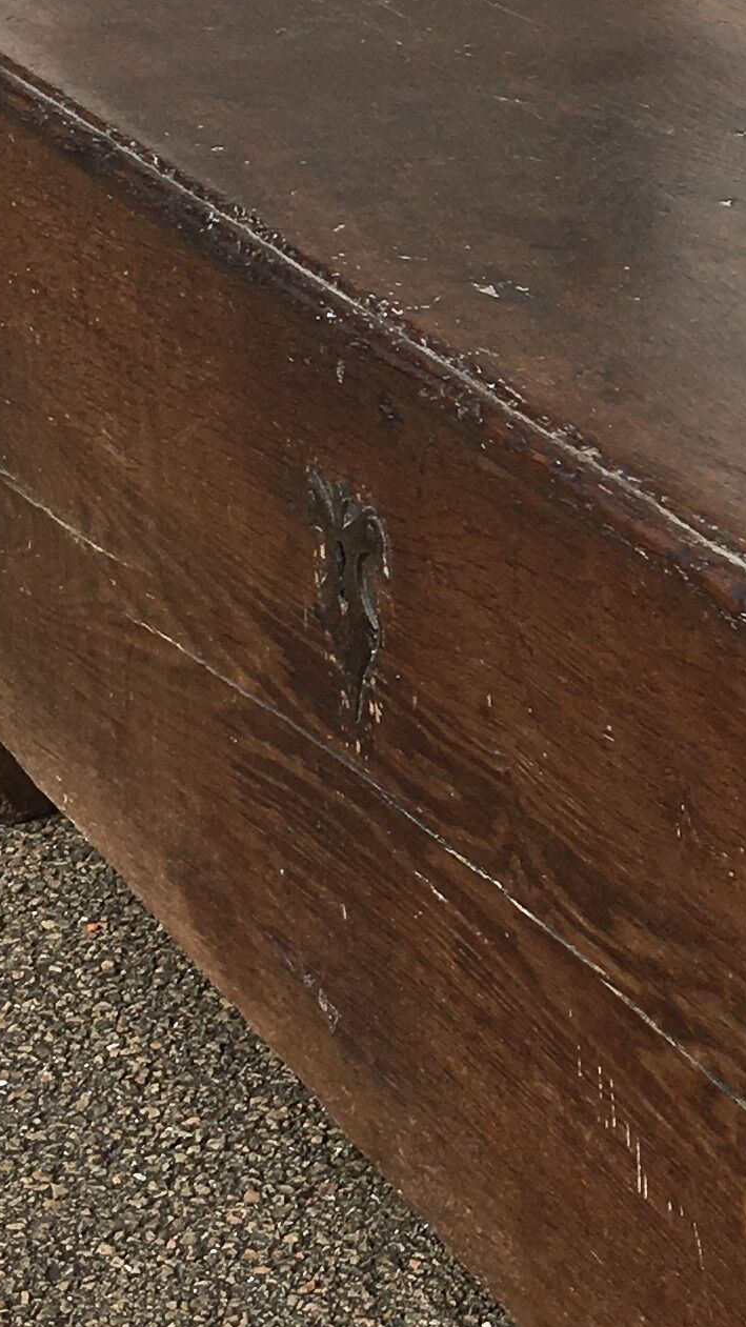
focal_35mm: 101
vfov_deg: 21.1
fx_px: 3553
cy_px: 498
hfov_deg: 11.5
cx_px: 1145
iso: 25
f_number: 2.2
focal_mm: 4.15
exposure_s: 1/1451
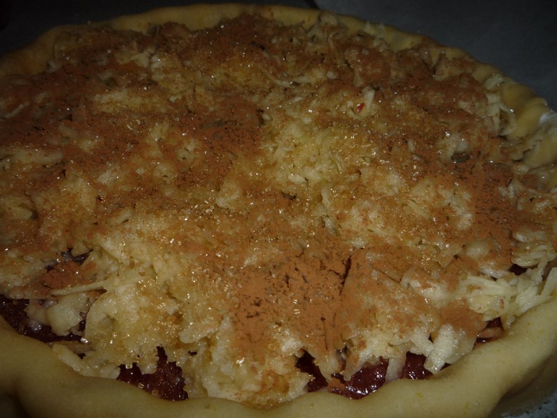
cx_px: 278
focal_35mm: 30
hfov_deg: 60.0
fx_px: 483
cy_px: 209
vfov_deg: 46.8
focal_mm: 5.2
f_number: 4
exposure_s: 1/30
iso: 100
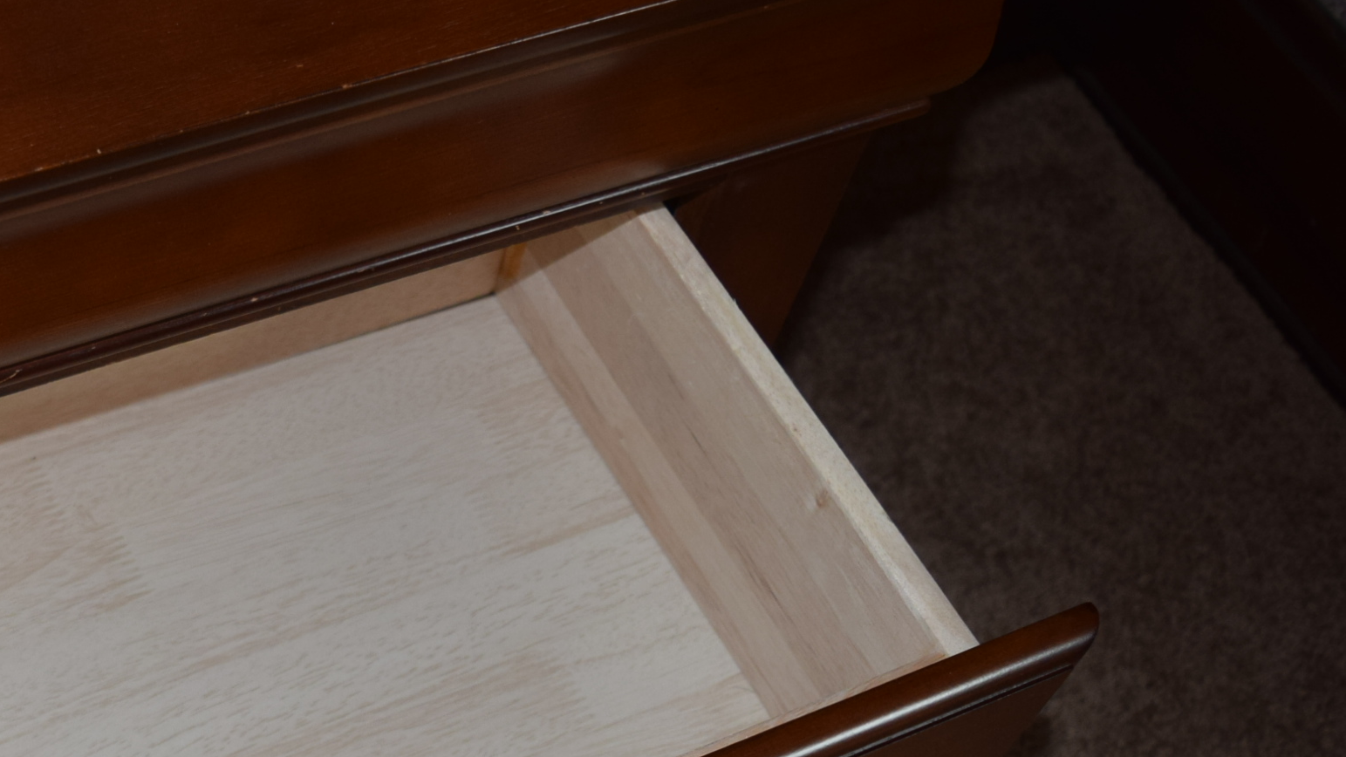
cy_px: 611
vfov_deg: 19.5
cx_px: 192
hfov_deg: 33.0
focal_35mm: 61
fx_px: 2177
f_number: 3.5
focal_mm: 20
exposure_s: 1/60
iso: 640
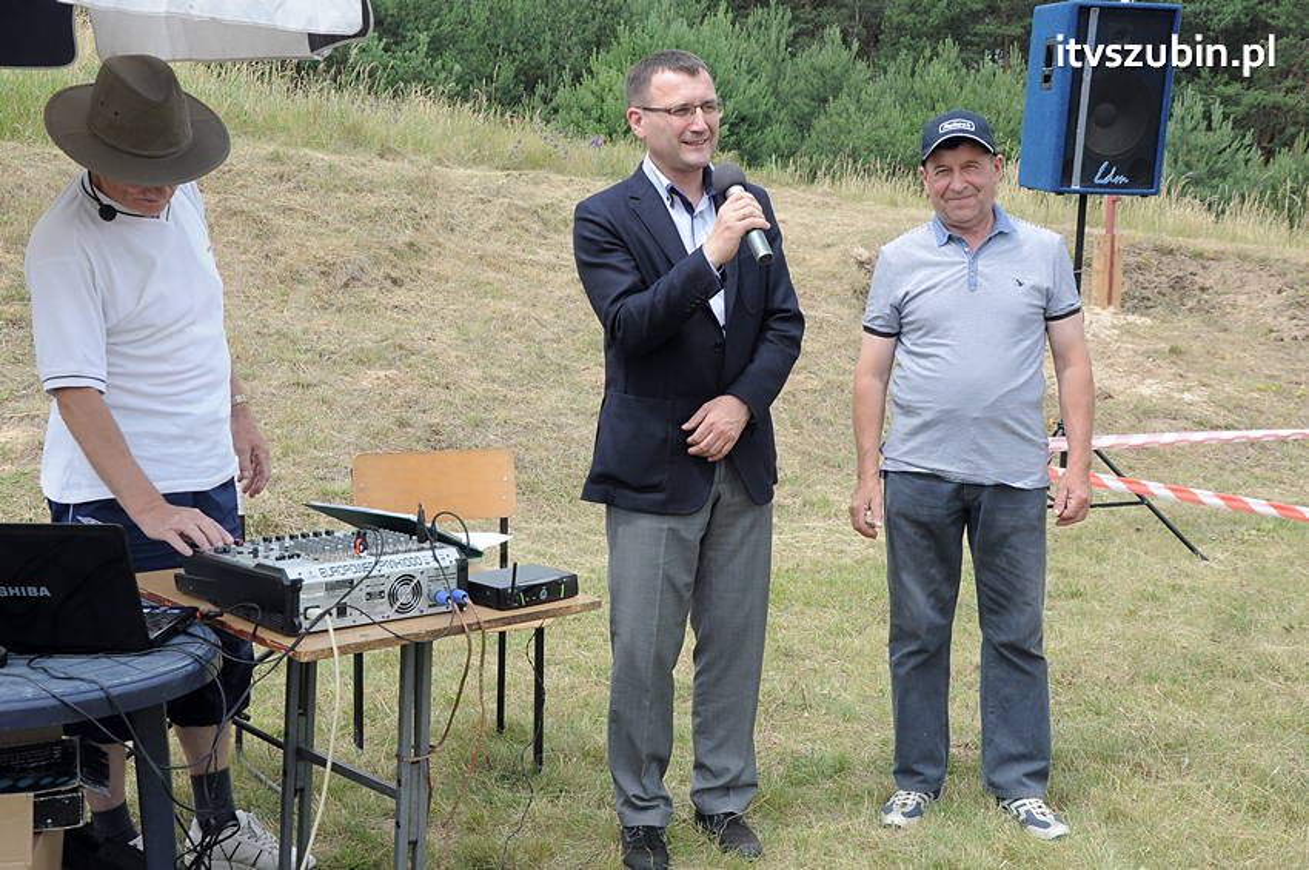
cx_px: 654
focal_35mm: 51
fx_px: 1853
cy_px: 435
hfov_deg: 38.9
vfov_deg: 26.4
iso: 500
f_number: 10
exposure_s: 1/400
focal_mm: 34
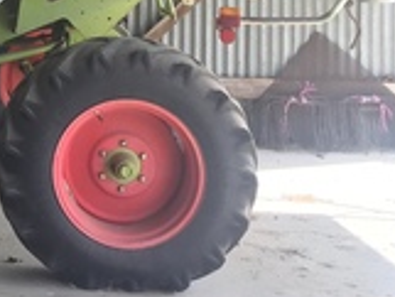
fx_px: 1359
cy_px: -156
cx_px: -211
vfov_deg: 11.9
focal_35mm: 119
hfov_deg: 15.2
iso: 32
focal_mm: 4.15
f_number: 2.2
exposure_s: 1/176
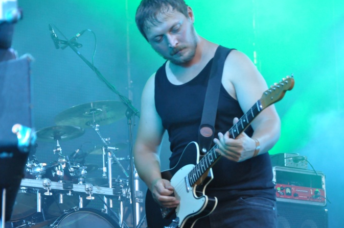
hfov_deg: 13.6
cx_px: 195
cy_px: 111
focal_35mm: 152
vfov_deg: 9.0
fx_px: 1447
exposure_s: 1/60
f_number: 5.6
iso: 2000
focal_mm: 85
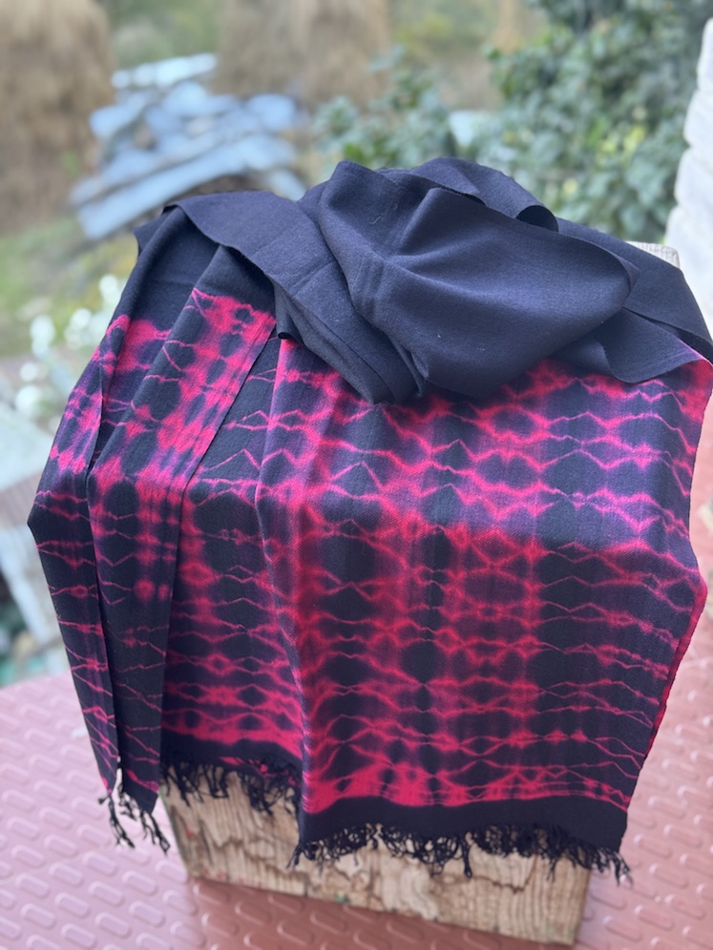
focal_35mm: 48
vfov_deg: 39.7
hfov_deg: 30.3
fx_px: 1318
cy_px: 475
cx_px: 356
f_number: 1.78
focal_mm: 6.76
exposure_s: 1/60
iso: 125
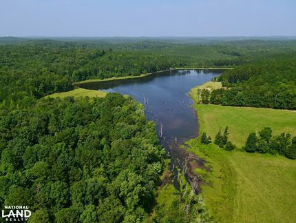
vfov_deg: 56.9
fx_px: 205
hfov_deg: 71.6
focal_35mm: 24
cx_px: 148
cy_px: 112
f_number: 2.8
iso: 100
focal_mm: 4.5
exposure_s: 1/800
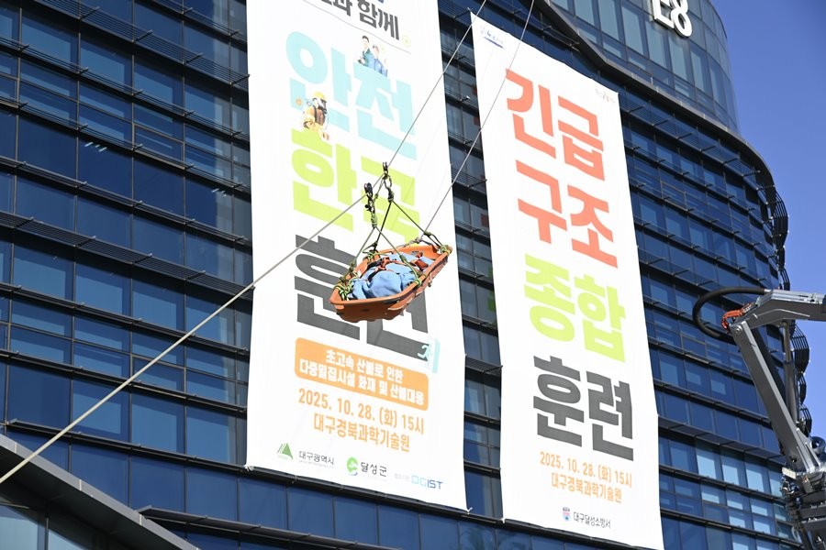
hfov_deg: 31.0
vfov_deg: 20.9
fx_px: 1491
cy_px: 275
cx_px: 413
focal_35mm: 65
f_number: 8
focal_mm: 65
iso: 100
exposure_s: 1/320
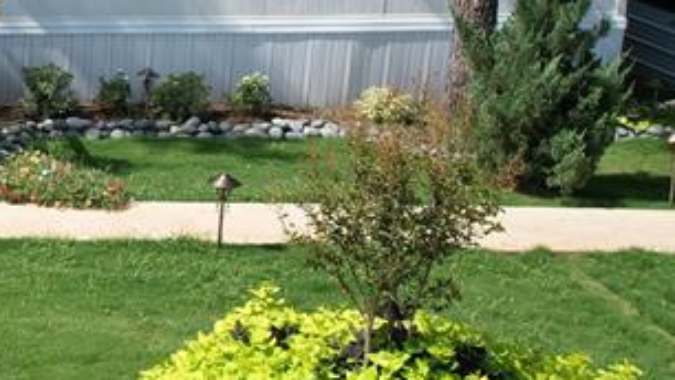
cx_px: -260
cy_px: 7
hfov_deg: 23.5
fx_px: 1378
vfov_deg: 15.4
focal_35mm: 77
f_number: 2.8
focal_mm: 8.38
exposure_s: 1/1500
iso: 100
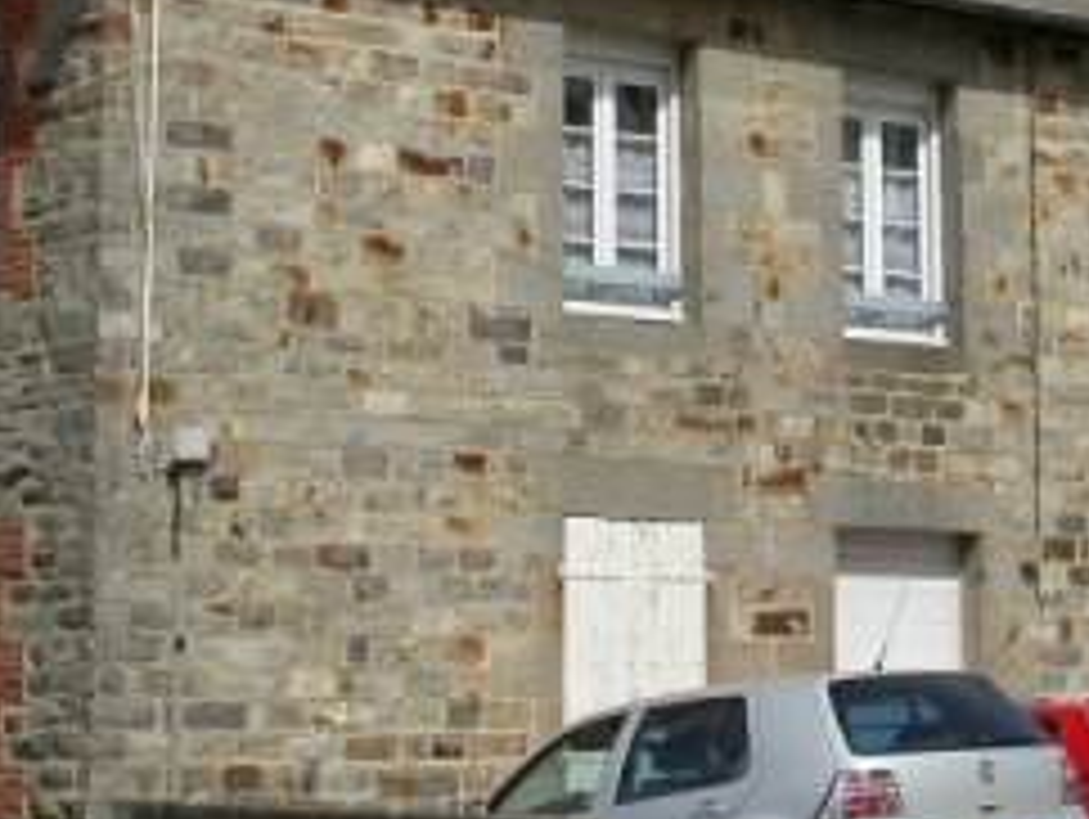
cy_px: 158
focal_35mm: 107
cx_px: 729
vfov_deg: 13.8
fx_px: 3370
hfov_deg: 18.3
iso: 100
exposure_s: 1/648
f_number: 7.5
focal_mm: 7.85
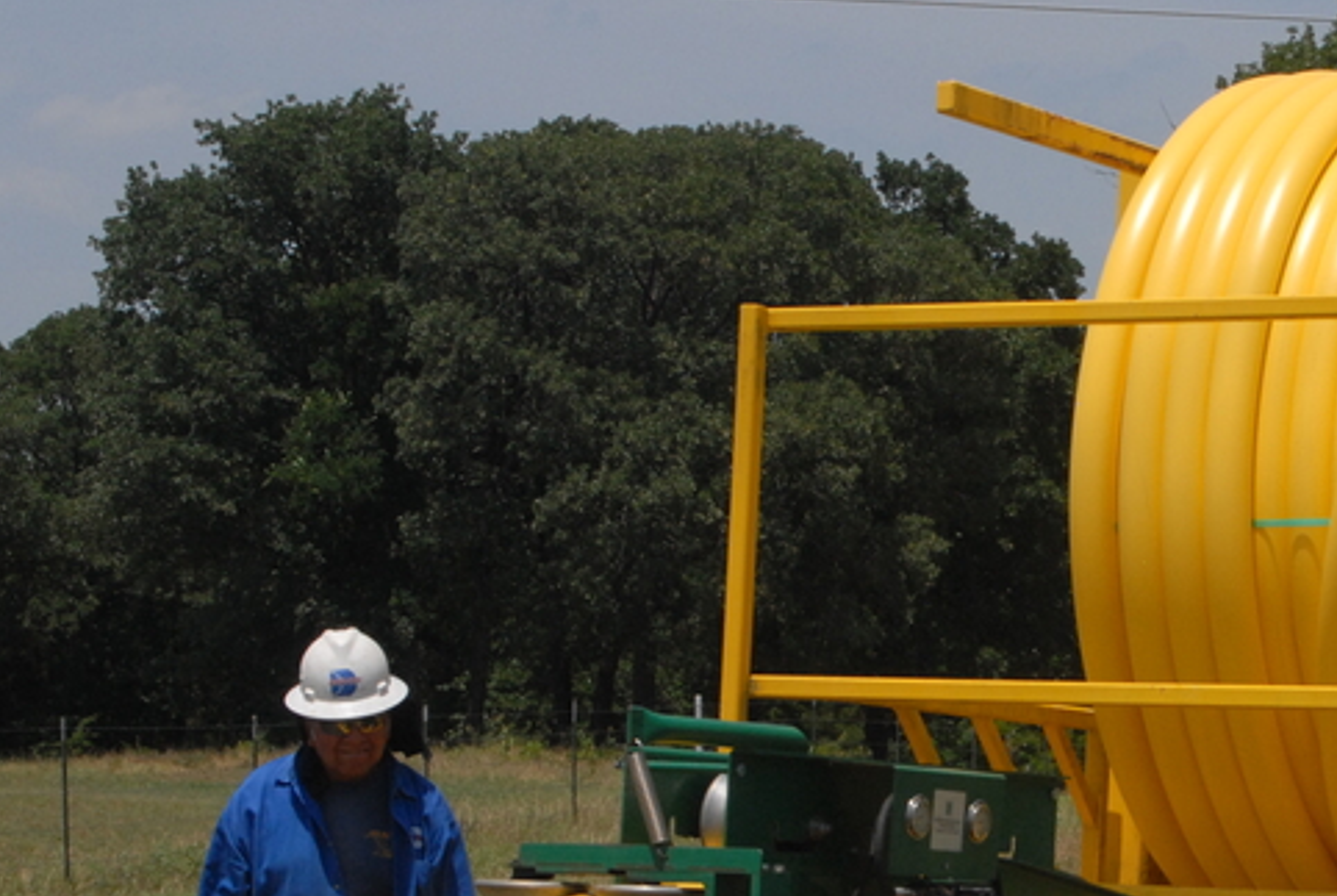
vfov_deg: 10.9
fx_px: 4684
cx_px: 1182
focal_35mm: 126
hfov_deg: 16.1
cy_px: 632
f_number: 13
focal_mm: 45
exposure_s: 1/640
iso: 500
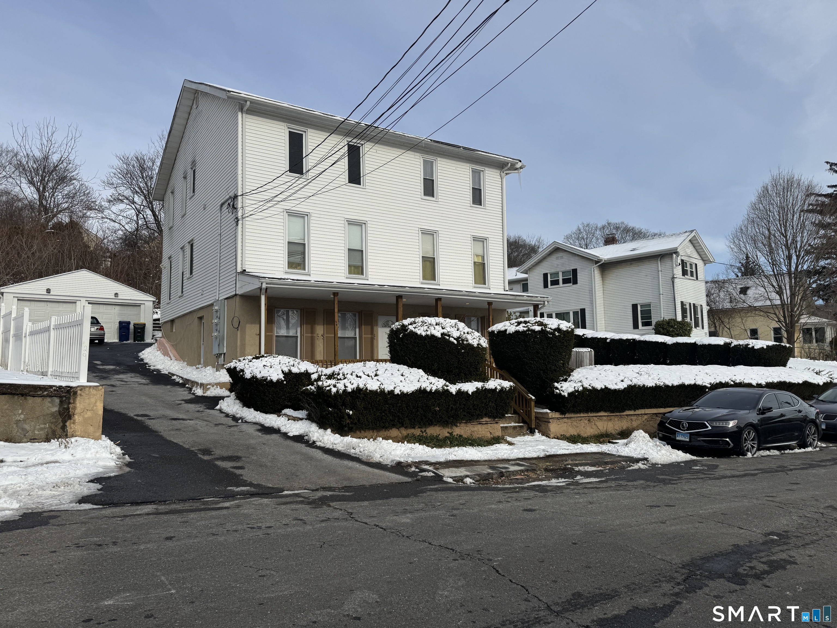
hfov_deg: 71.6
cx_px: 418
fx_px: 580
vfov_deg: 56.8
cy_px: 314
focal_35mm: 24
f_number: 1.78
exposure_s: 1/4608
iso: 80
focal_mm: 6.76
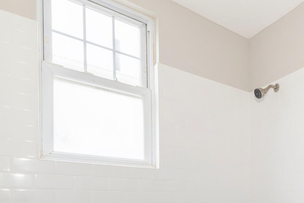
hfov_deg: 49.6
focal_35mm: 32
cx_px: 294
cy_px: 208
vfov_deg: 36.5
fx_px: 270
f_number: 14
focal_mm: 15
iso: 640
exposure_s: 1/13
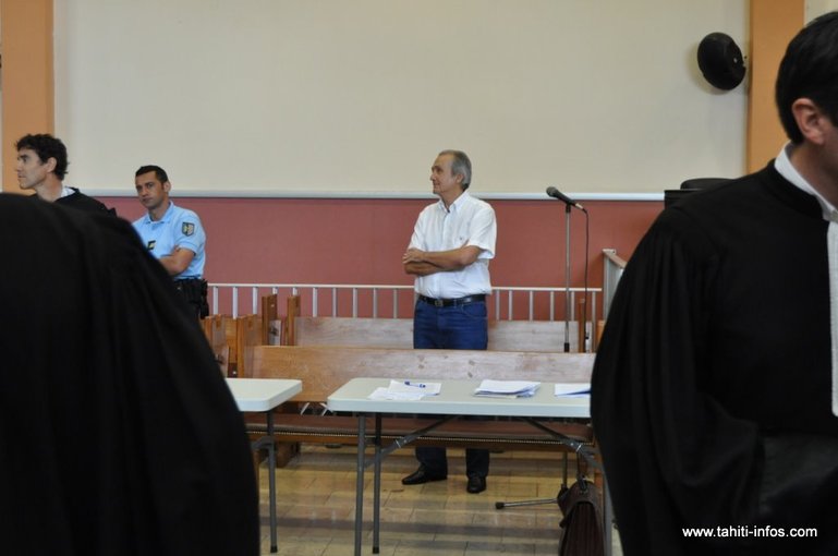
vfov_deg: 26.4
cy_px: 278
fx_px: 1185
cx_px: 419
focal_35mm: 51
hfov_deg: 38.9
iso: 1250
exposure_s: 1/100
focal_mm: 34
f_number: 5
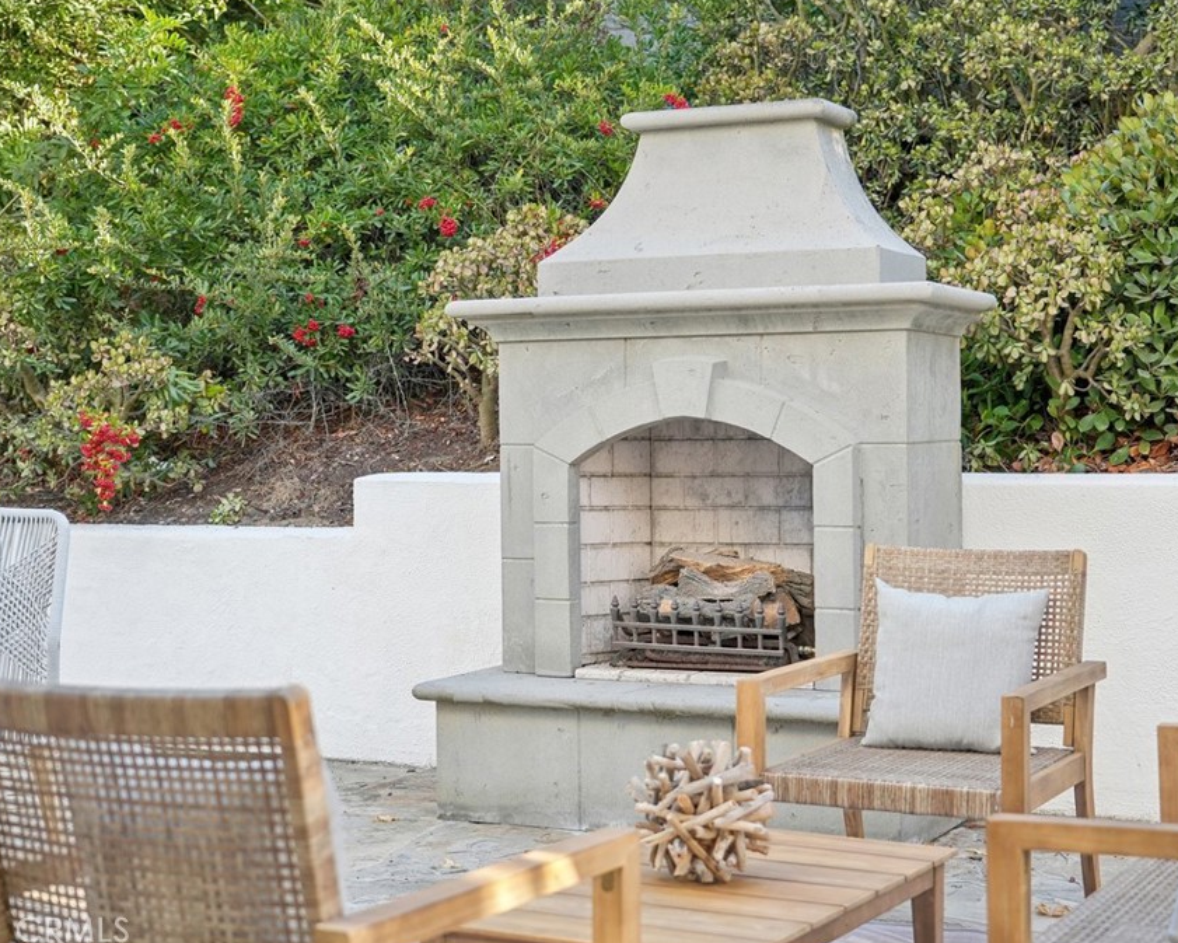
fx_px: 1953
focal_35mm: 56
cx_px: 612
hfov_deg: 33.6
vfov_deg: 27.1
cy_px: 472
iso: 400
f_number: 4
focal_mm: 49
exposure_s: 1/320
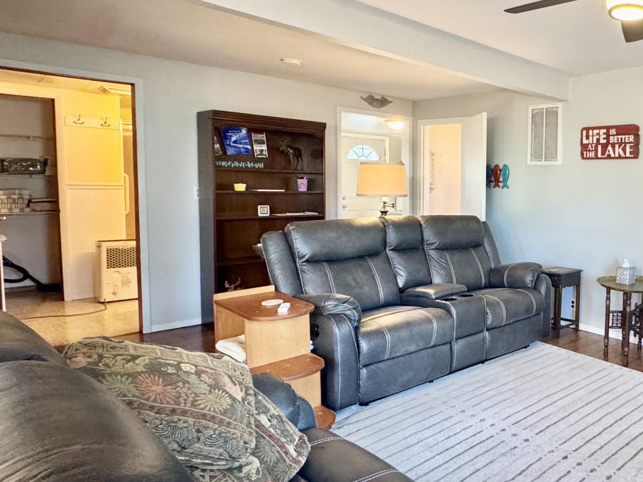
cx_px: 599
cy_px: 216
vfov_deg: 51.3
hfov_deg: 55.1
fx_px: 502
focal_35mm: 27
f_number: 2.2
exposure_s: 1/60
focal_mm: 2.22
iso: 500
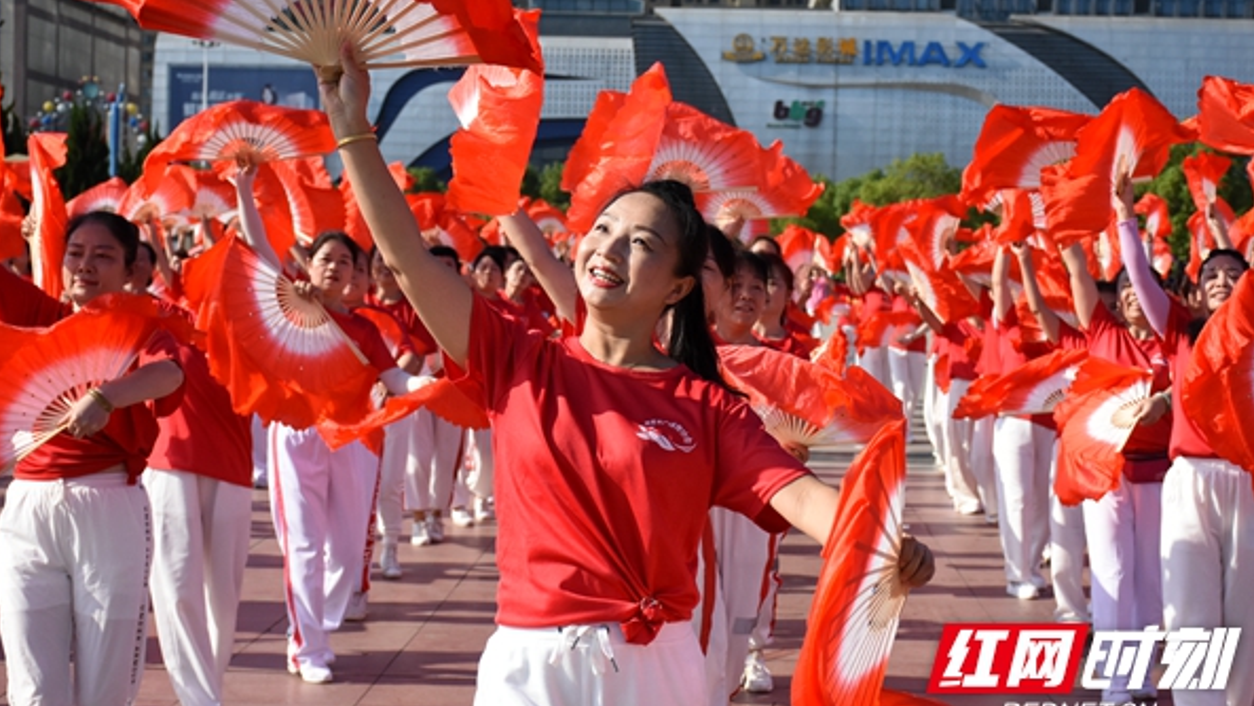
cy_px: 321
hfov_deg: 29.5
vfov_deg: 16.9
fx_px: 2379
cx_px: 626
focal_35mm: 72
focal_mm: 45
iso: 1000
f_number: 5.6
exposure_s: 1/5000
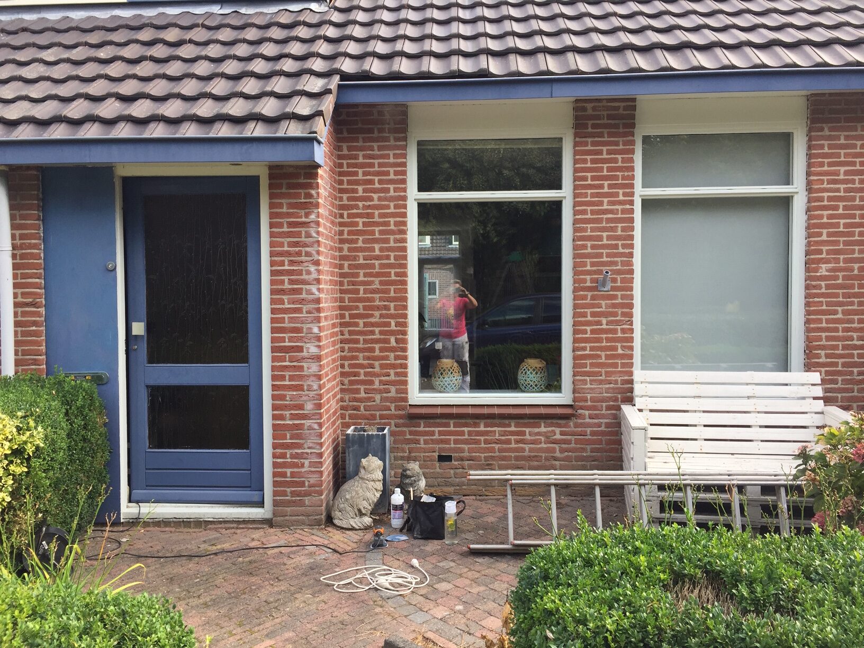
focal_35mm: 29
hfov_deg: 61.7
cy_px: 324
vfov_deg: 48.2
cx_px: 432
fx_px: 724
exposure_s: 1/391
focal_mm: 4.15
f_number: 2.2
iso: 32
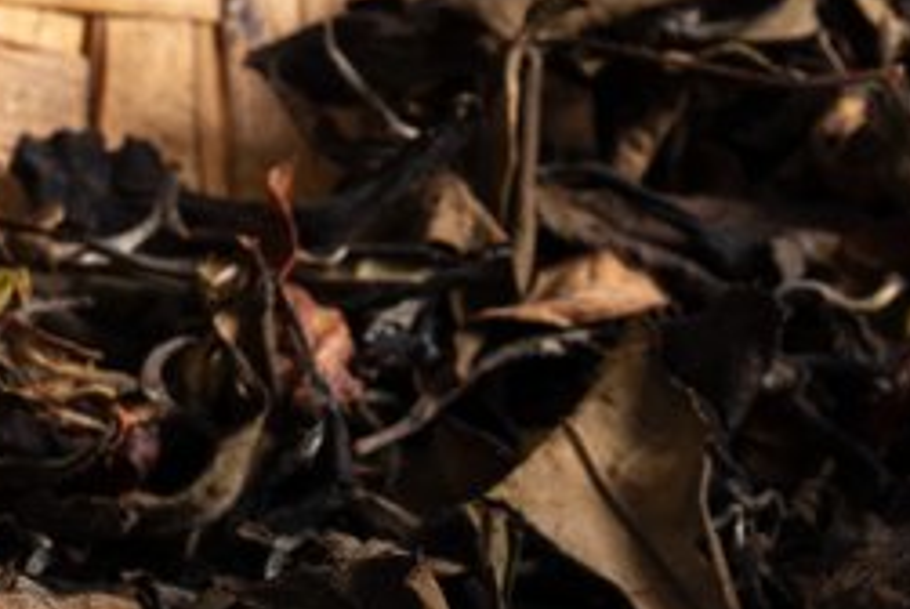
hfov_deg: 4.1
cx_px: 1541
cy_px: 475
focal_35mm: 501
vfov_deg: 2.8
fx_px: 12679
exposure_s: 1/160
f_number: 7.1
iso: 200
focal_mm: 70
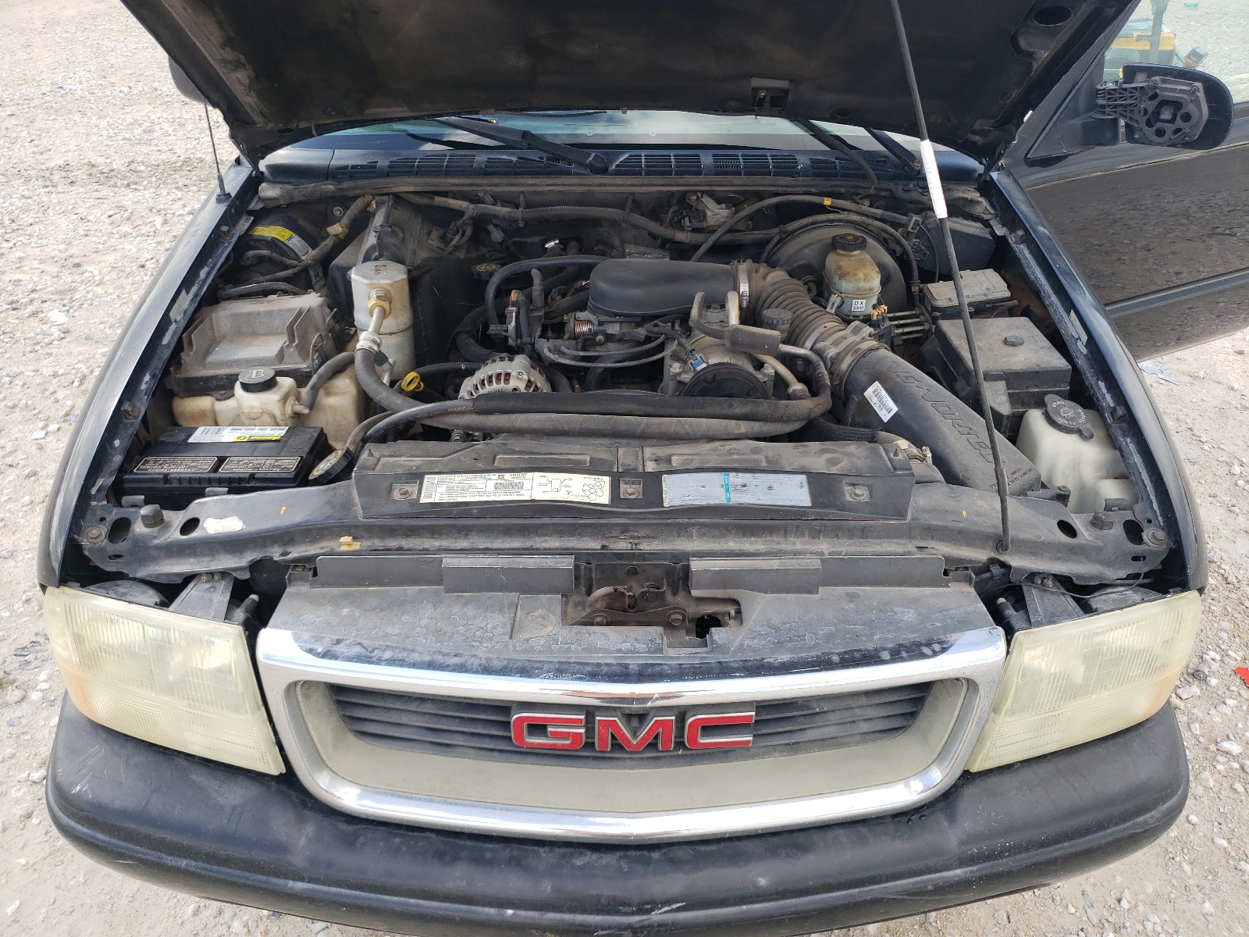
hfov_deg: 67.3
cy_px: 468
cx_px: 624
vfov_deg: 53.1
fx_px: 938
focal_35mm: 26
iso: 50
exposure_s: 1/588
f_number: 1.5
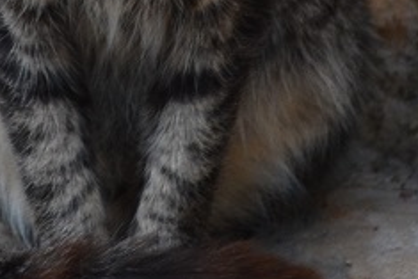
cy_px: -215
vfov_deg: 1.9
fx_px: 8329
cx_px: 139
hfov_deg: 2.9
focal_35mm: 717
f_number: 4.2
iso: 1600
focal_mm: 125
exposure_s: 1/125
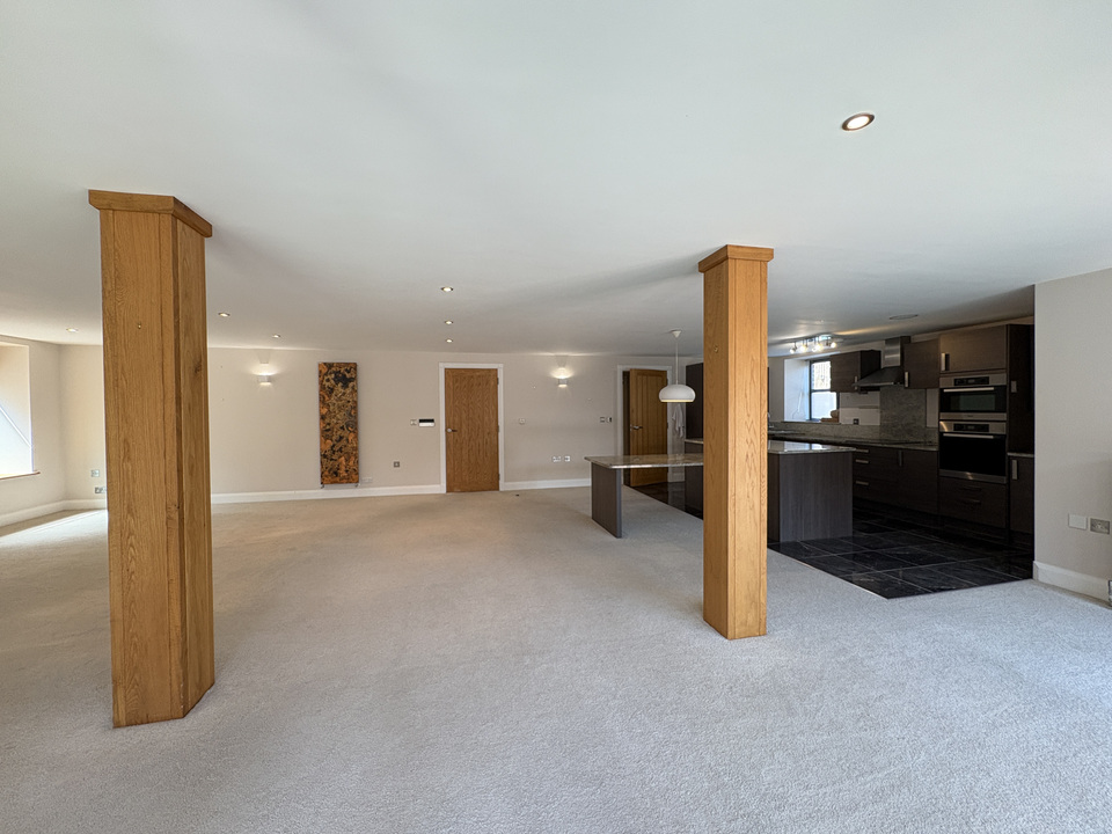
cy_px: 417
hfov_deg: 102.1
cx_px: 556
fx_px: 450
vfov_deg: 85.7
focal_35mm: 14
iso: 160
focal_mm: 2.22
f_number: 2.2
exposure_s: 1/100
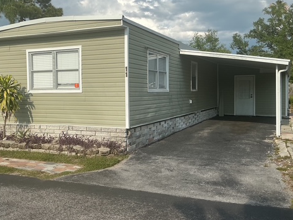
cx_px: 128
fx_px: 339
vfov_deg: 35.9
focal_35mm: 40
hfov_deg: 46.7
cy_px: 101
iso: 25
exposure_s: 1/2227
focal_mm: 3
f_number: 1.8
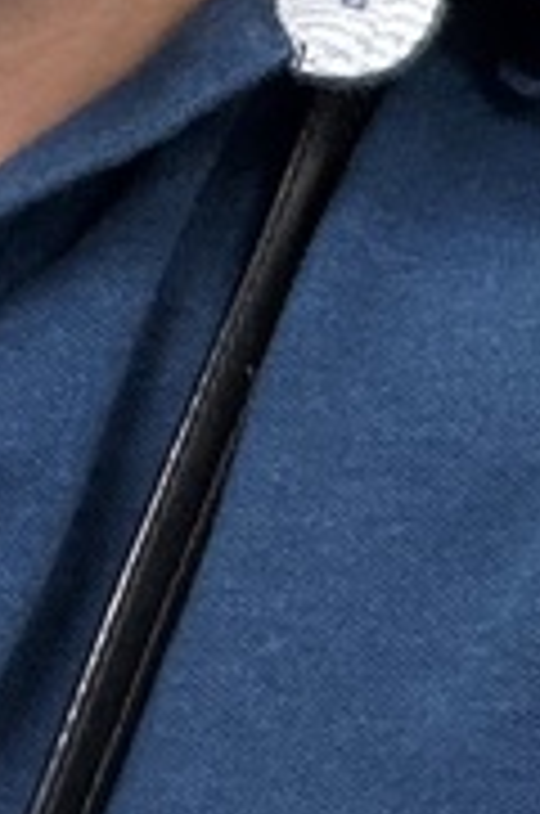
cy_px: -953
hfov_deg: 7.7
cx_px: 522
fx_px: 3998
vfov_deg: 10.4
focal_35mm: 177
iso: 100
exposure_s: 1/60
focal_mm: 2.71
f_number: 1.9
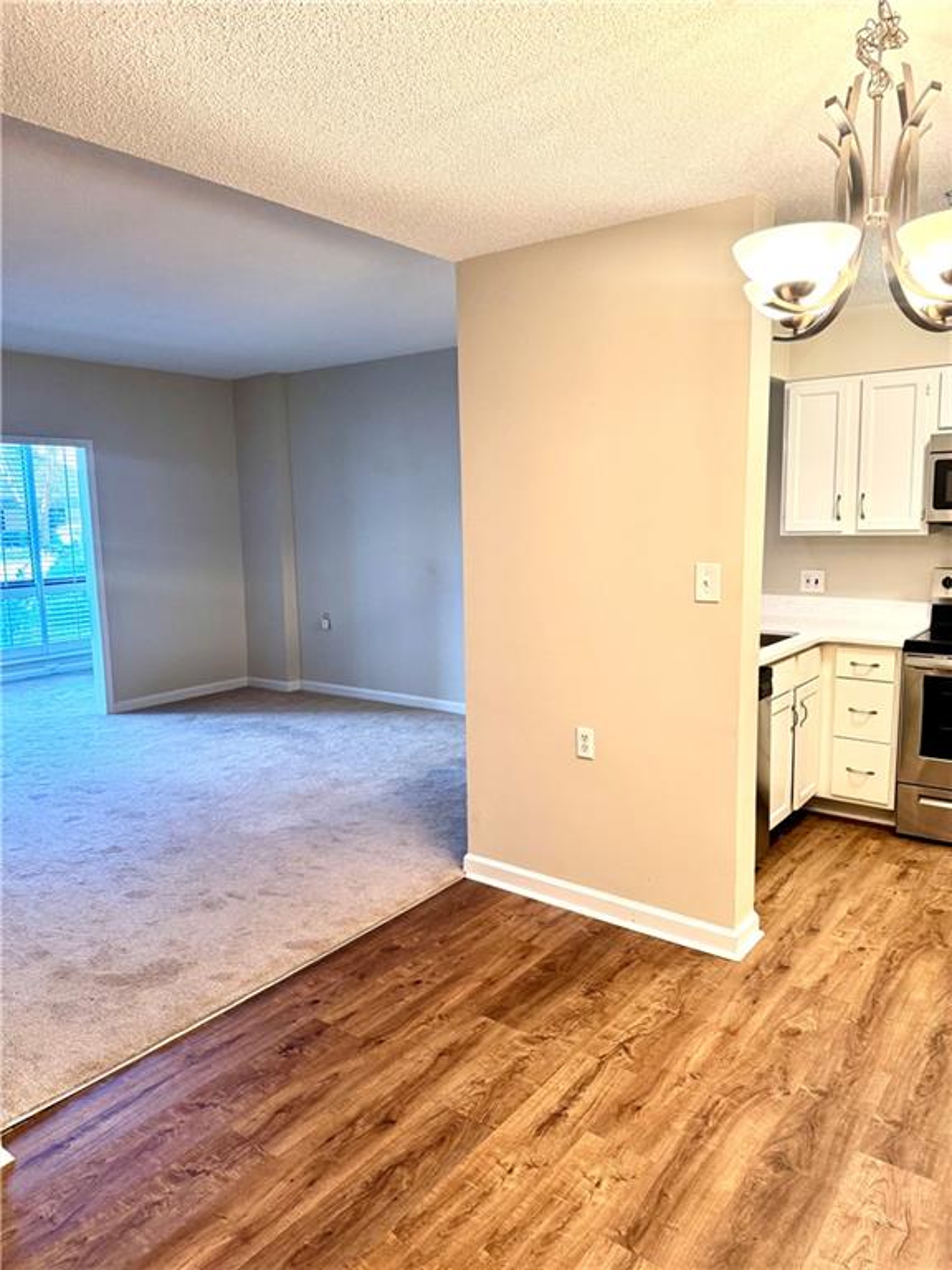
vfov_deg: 71.6
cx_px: 476
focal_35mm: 24
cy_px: 635
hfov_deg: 56.8
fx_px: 880
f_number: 1.78
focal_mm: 6.76
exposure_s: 1/60
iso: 250
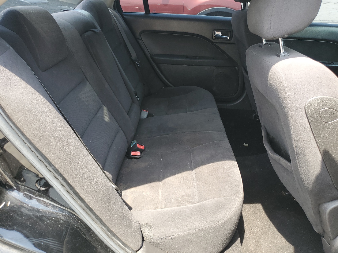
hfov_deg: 67.3
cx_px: 169
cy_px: 126
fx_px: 254
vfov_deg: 53.1
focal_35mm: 26
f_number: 1.5
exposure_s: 1/192
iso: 50
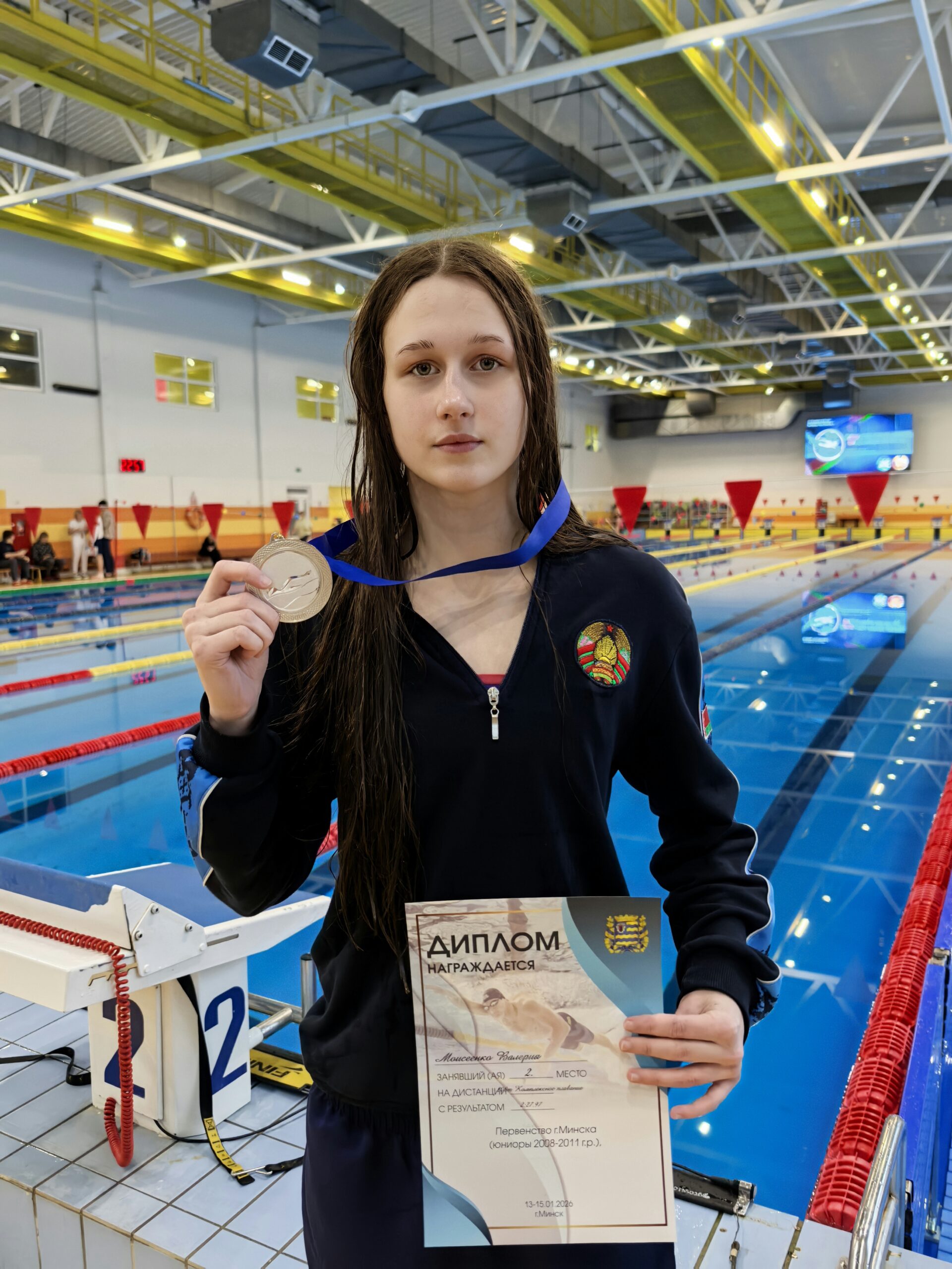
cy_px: 634
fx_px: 990
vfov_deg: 65.3
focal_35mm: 27
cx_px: 476
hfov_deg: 51.4
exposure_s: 1/685
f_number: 1.4
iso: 1600
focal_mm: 6.98
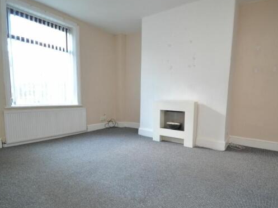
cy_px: 114
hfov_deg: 84.2
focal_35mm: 19
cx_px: 156
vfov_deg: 68.5
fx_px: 153
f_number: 3.5
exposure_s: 1/60
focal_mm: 10
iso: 1000
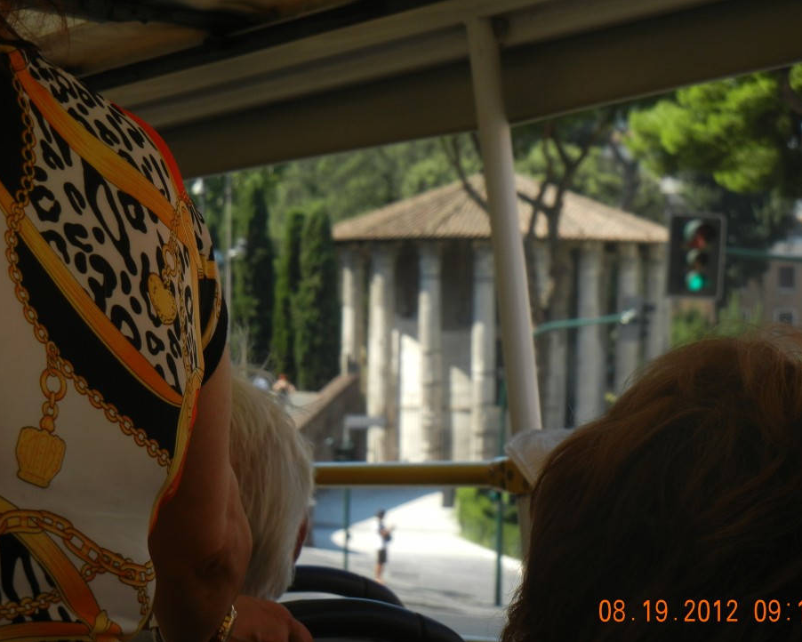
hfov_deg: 17.0
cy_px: 341
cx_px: 423
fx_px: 2683
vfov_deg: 13.6
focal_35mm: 113
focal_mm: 18.3
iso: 160
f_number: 4.5
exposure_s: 1/440
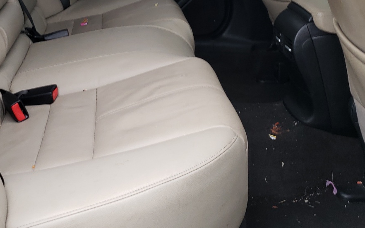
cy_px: 19
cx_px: 150
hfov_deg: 40.2
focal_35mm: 50
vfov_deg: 25.0
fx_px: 497
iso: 55
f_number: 1.5
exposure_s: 1/50
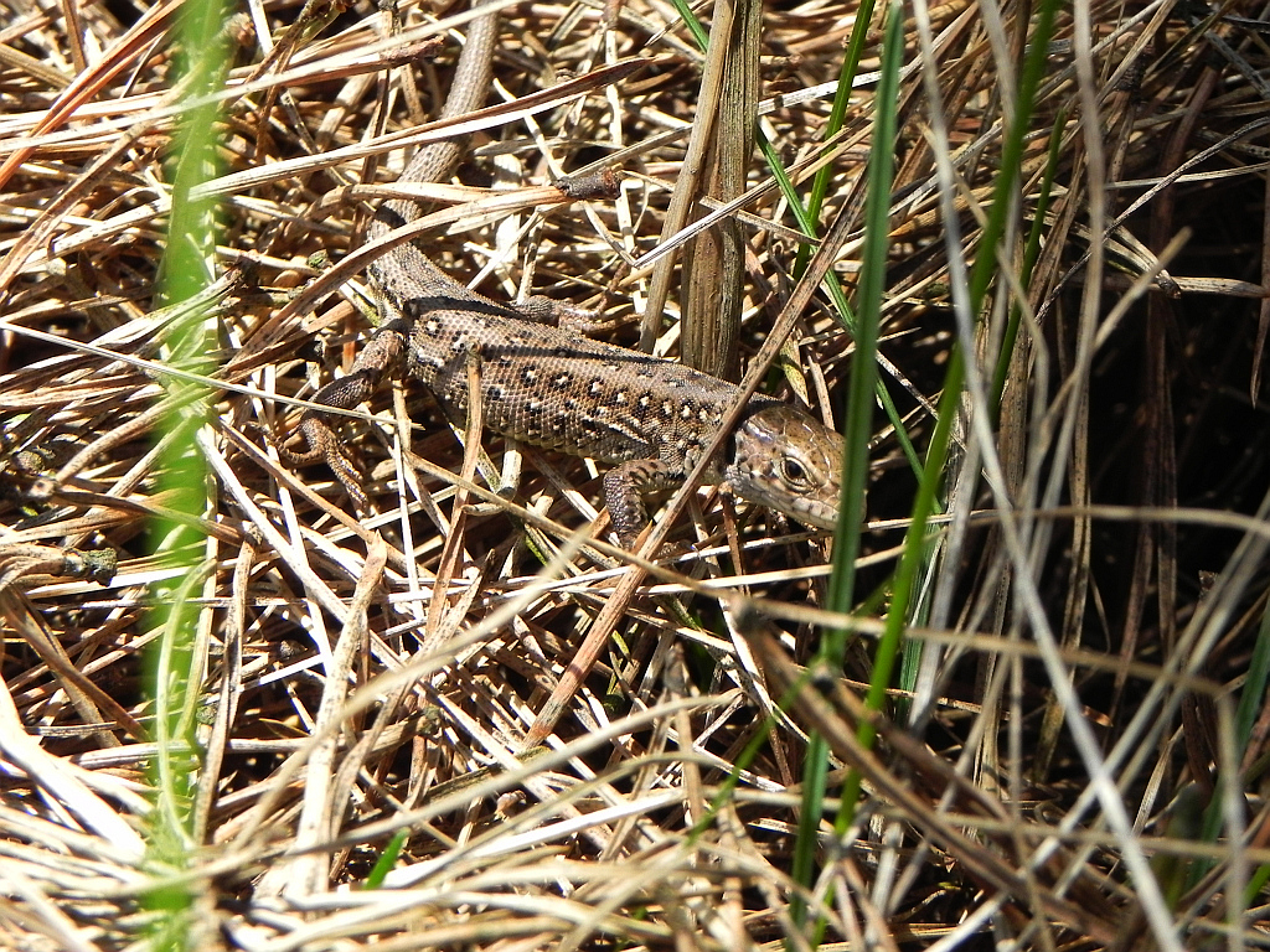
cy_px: 476
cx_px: 635
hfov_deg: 18.7
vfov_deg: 14.1
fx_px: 3852
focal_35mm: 105
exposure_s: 1/268
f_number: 5.6
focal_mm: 18.8
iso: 160
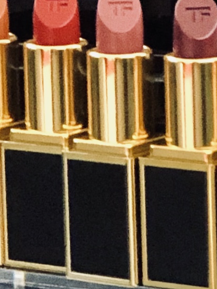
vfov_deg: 5.1
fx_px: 3258
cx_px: 262
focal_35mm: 390
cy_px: 7
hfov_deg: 3.8
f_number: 2.8
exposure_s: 1/33
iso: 400
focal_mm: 6.6
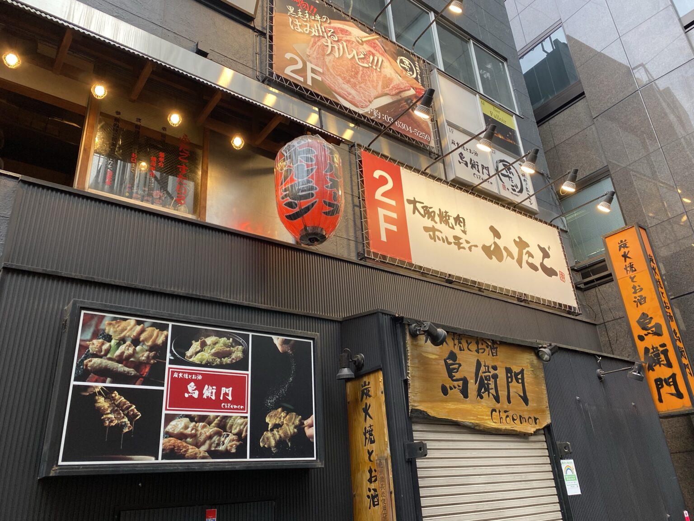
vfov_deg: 53.1
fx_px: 521
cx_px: 347
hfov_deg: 67.3
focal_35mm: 26
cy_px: 260
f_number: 1.8
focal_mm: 4.25
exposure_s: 1/121
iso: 80
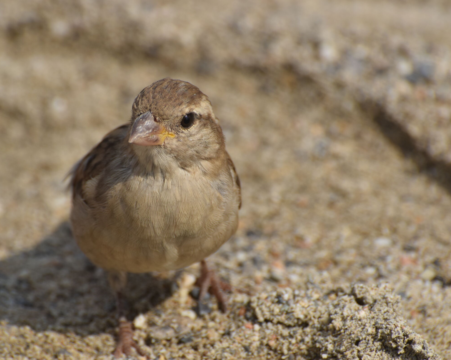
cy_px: 180
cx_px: 183
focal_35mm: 508
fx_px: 6779
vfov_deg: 3.0
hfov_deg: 3.8
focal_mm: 300
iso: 100
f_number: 8
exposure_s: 1/400
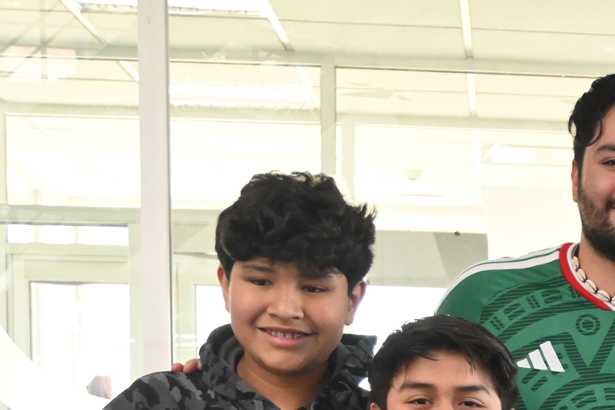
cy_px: 634
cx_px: 804
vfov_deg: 11.0
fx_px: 2033
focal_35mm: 119
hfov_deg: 16.3
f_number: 4.2
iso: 2200
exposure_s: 1/125
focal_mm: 24
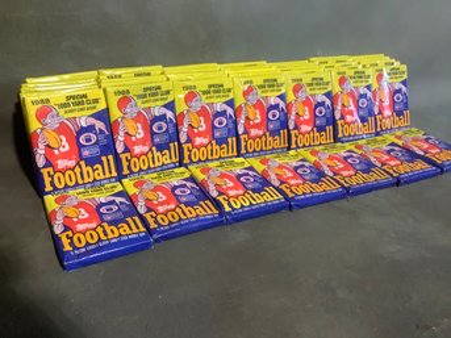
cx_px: 226
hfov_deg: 58.4
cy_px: 169
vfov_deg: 45.4
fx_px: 404
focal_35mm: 31
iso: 250
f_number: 2.4
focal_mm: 3.3
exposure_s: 1/40
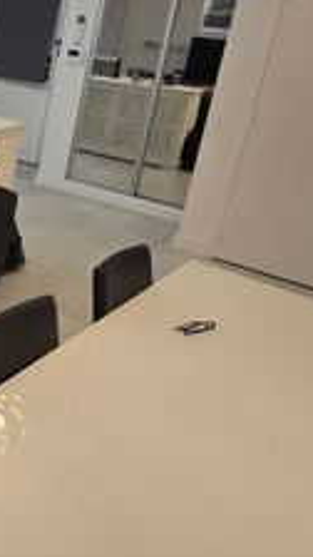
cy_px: 179
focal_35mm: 38
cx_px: -184
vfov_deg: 51.7
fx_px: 561
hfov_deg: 23.4
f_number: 2.2
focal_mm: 2.2
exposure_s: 1/59.4
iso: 100
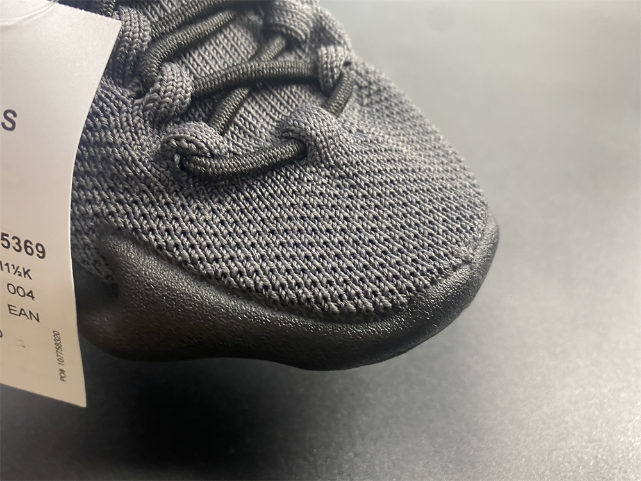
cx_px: 320
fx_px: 481
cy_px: 240
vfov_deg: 53.1
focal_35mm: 26
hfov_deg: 67.3
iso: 160
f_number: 1.8
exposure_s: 1/50
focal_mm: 4.25
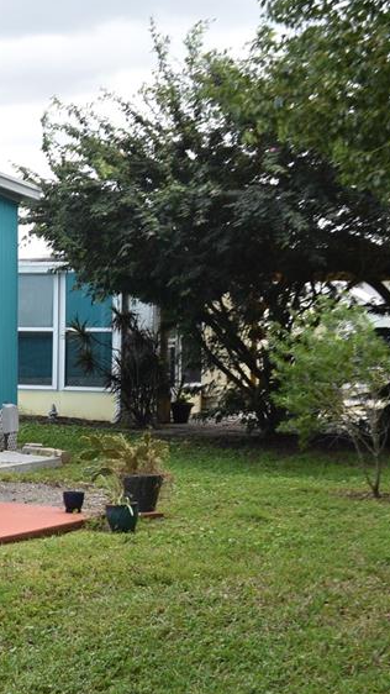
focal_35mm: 83
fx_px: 1526
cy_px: 375
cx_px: -185
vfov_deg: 25.6
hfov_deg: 13.7
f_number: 8
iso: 220
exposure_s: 1/250
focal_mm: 29
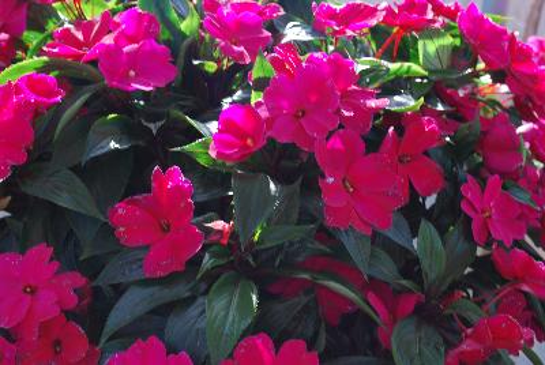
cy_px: 182
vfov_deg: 25.1
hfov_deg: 36.8
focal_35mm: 54
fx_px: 819
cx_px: 272
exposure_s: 1/60
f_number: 8
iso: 200
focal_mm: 36
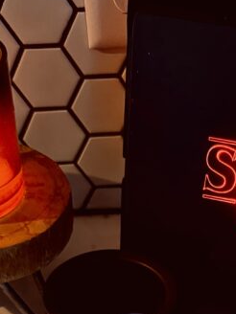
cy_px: 436
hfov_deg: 19.4
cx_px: 200
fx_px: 682
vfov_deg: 22.5
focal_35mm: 75
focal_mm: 6.76
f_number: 1.78
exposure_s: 1/40
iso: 800
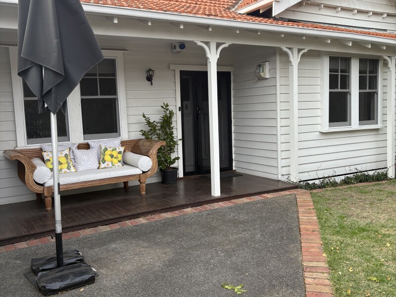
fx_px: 297
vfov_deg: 53.1
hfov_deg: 67.3
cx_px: 198
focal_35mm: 26
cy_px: 148
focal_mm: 5.96
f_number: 1.6
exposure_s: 1/731
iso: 64
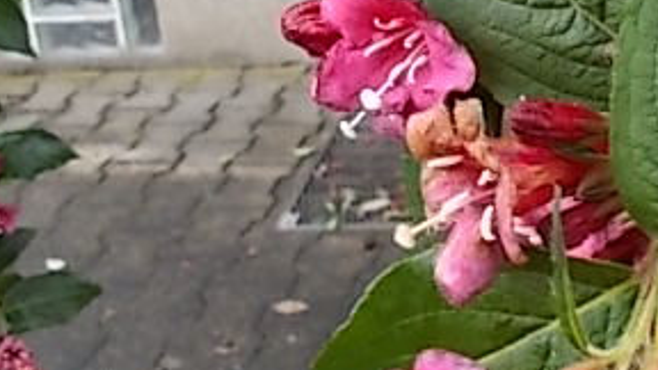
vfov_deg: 18.7
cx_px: 610
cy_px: 21
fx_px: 1099
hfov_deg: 31.5
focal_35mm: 63
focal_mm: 4.6
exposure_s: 1/25
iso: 80
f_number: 3.2
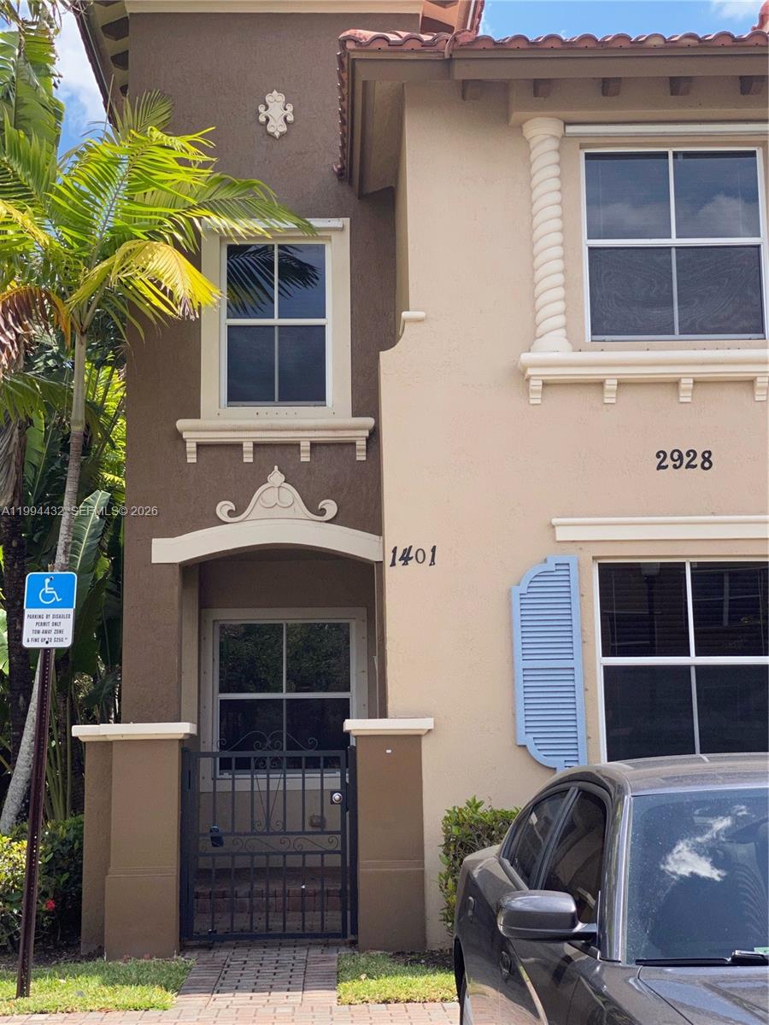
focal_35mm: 52
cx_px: 384
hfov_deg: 28.0
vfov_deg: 36.8
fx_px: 1540
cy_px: 512
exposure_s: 1/922
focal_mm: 6
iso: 20
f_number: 2
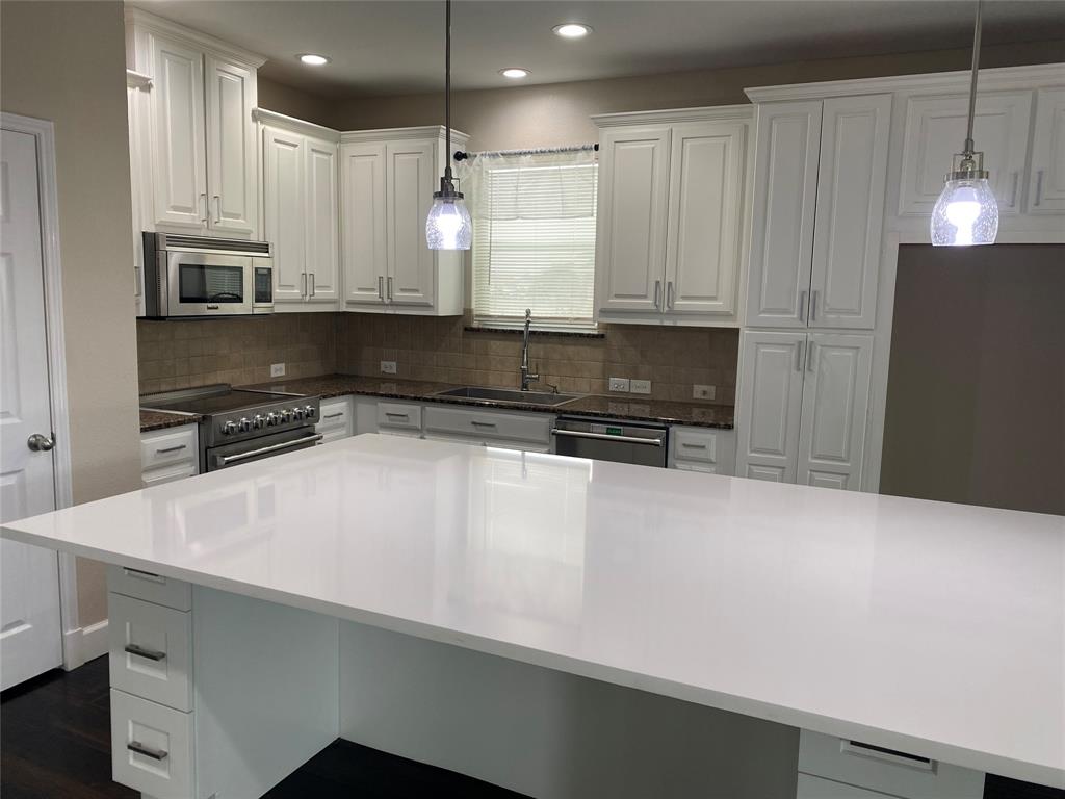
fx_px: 800
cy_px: 400
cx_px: 532
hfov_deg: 67.3
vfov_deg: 53.1
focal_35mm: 26
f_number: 1.8
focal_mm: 4.25
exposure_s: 1/120
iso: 80
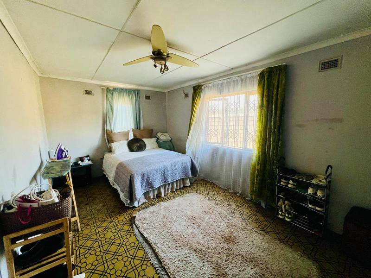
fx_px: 139
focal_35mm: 13
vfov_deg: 89.9
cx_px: 186
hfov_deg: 106.2
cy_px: 139
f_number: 1.8
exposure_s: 1/99
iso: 200
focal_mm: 1.57
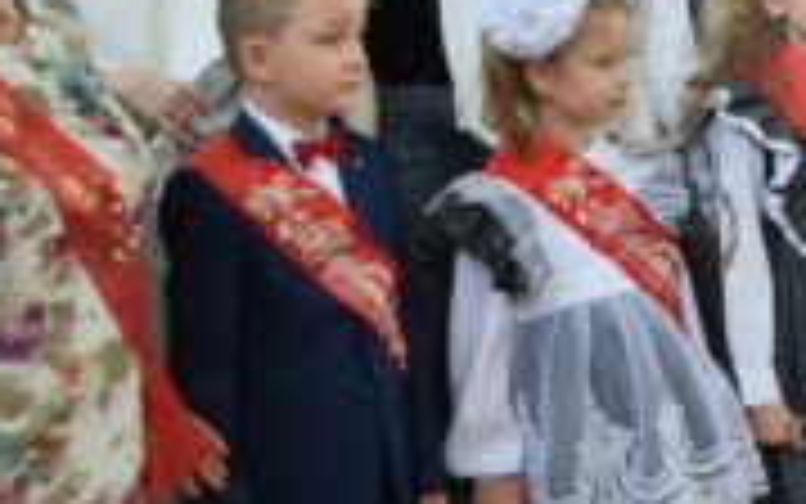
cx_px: 1112
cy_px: 117
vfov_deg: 11.1
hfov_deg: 16.5
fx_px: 2586
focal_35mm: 118
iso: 400
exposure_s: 1/80
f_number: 4.5
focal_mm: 23
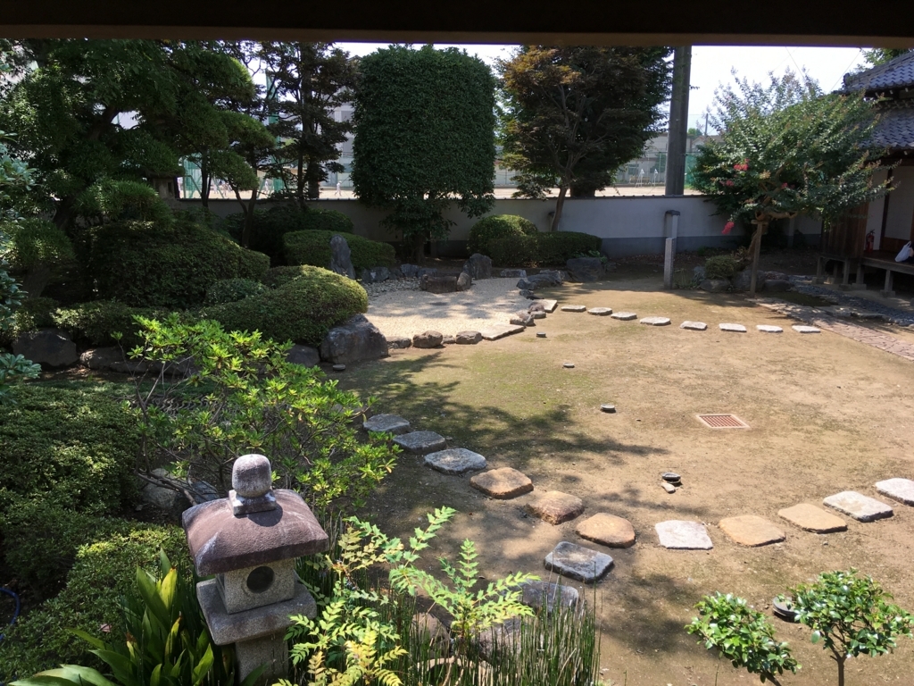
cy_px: 343
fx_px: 766
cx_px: 457
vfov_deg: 48.2
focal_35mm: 29
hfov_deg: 61.7
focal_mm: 4.15
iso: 25
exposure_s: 1/591
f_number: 2.2
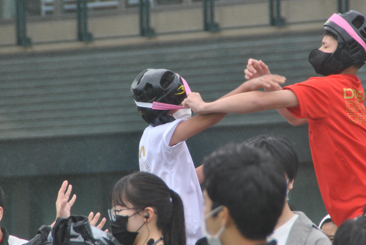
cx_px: 180
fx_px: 4621
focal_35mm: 454
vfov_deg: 3.0
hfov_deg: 4.5
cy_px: 116
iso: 320
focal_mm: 200
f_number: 6.3
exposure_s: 1/500
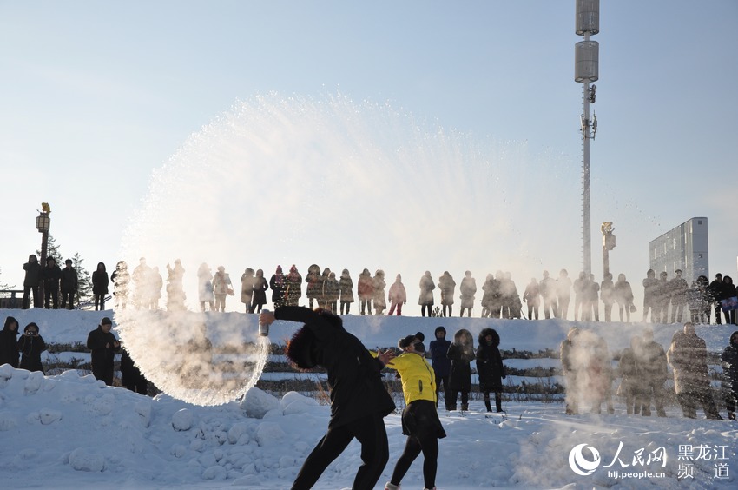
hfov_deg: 33.4
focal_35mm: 60
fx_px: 1228
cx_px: 369
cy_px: 245
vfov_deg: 22.5
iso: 400
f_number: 7.1
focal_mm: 40
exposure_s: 1/1600
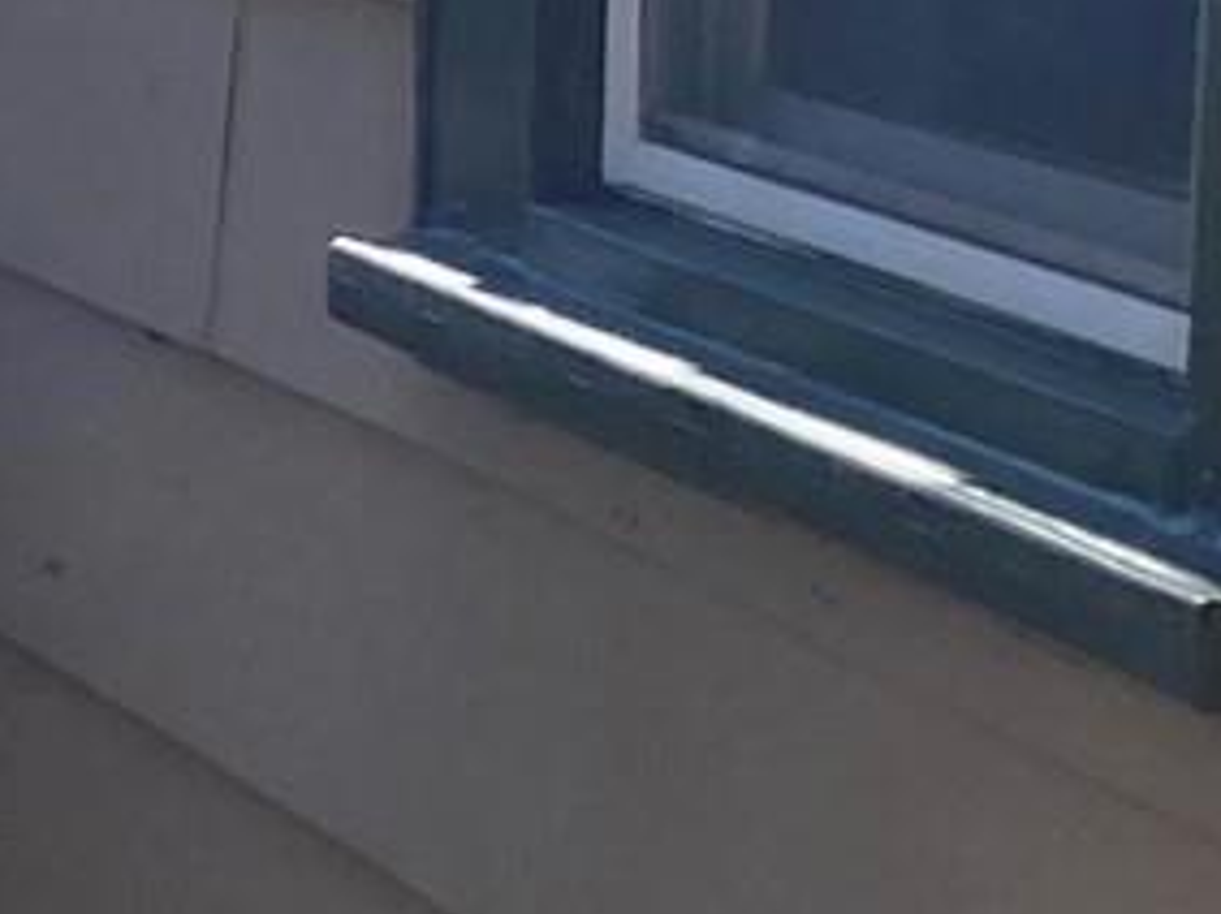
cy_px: -155
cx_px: -1812
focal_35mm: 188
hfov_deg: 9.3
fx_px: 6628
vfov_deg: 7.8
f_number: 1.8
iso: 32
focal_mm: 4.25
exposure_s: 1/2463
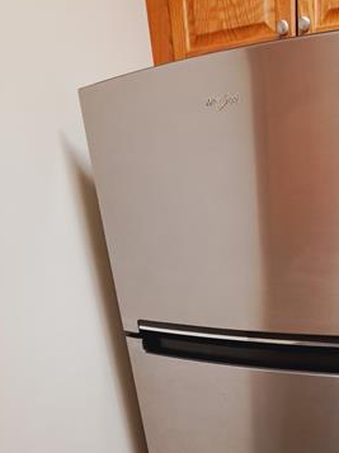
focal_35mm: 28
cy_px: 377
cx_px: 269
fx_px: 366
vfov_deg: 57.6
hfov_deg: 47.1
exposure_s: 1/40
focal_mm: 1.74
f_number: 2.2
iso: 200
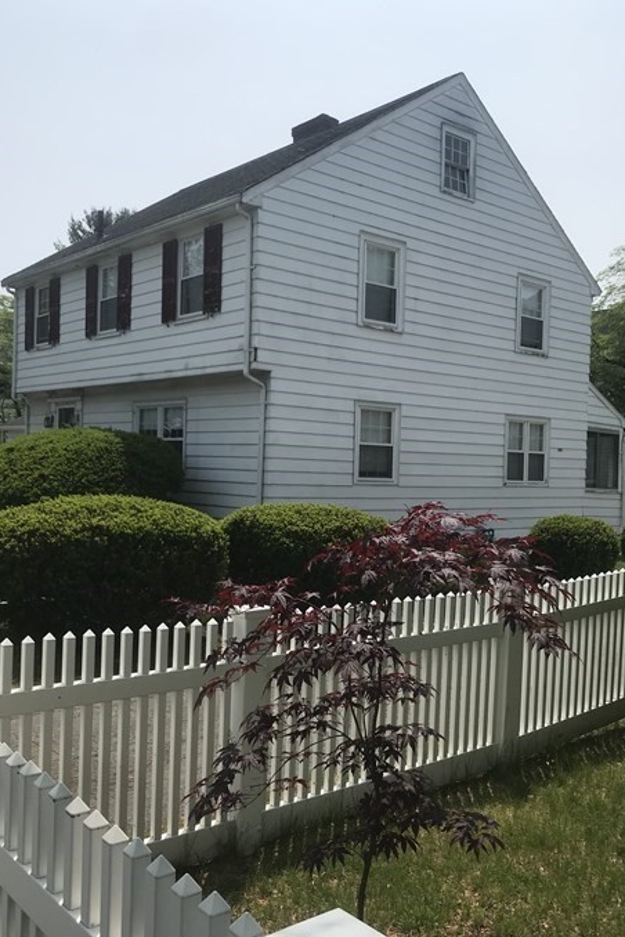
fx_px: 859
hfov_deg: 40.0
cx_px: 312
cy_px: 499
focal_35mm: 33
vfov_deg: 57.2
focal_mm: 3.99
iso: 20
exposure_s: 1/4000
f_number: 1.8
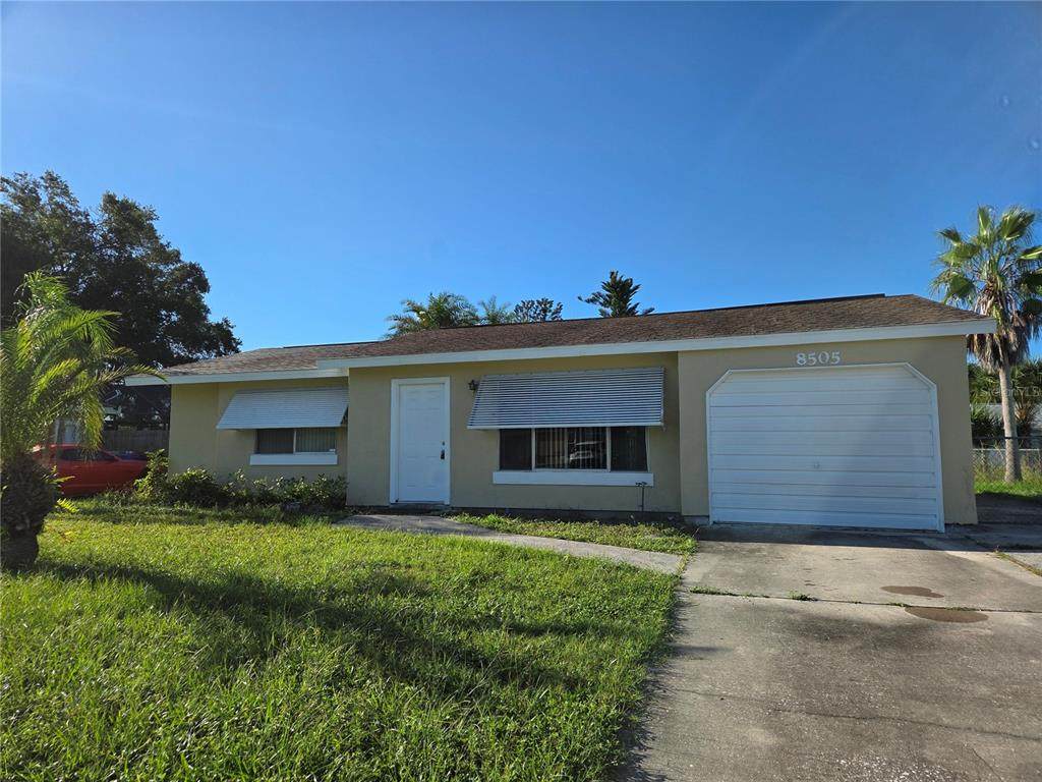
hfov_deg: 73.9
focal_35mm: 23
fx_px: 692
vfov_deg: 58.9
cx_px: 521
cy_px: 391
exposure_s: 1/5004
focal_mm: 5.4
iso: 80
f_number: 1.8
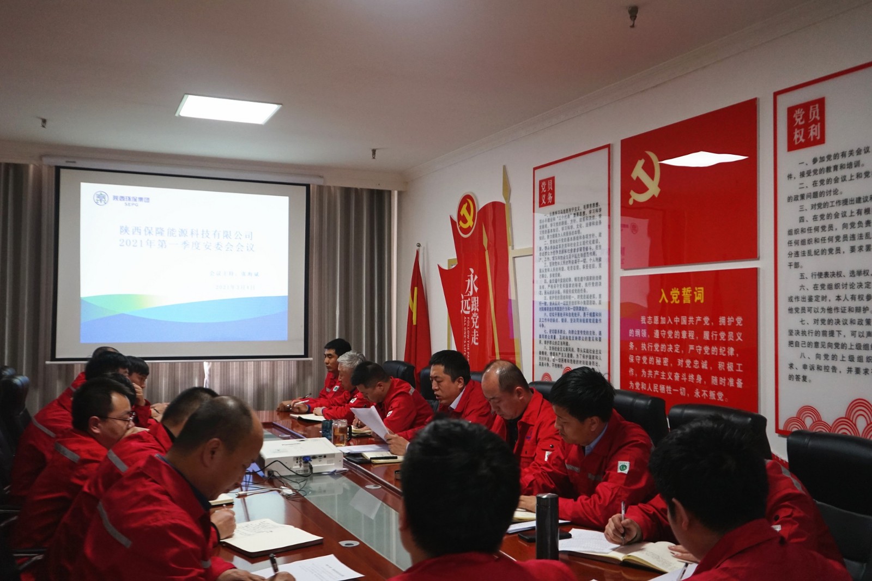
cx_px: 436
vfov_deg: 40.0
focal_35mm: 33
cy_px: 290
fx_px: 799
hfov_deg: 57.2
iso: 1600
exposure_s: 1/160
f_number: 4
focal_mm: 33
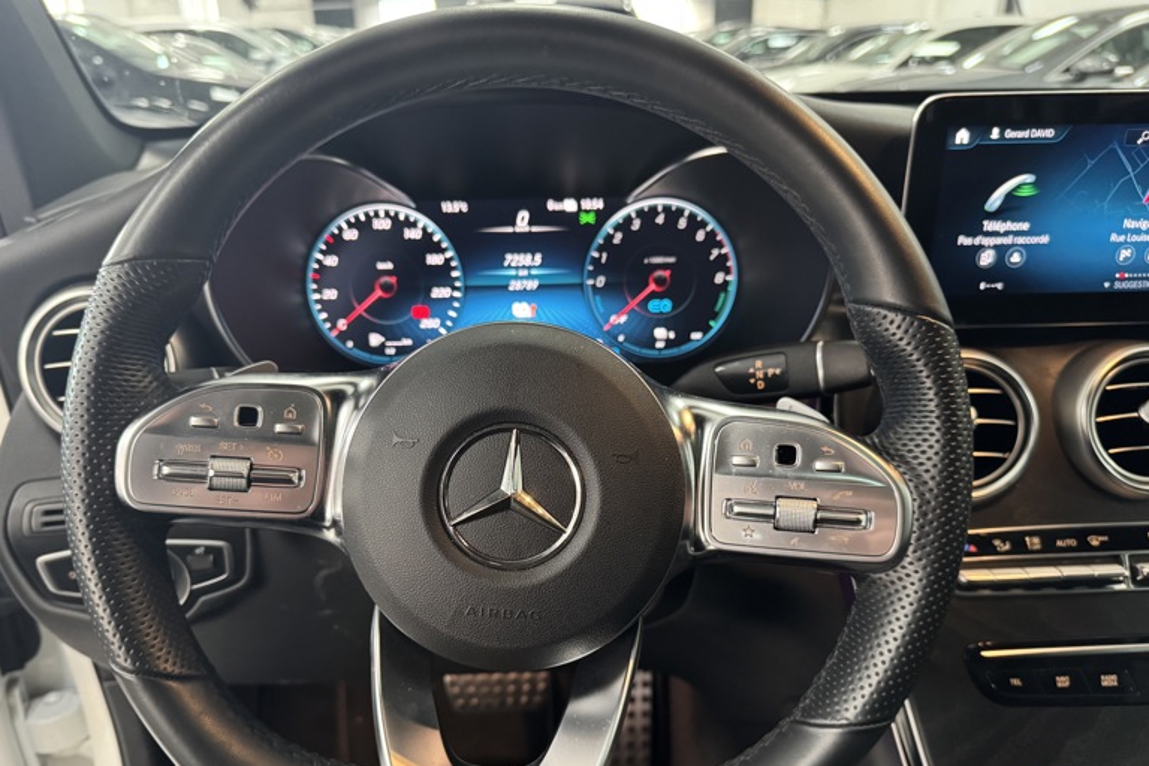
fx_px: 830
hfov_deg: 69.4
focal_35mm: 26
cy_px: 444
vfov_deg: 49.4
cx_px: 554
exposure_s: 1/55
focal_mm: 6.76
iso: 800
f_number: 1.78
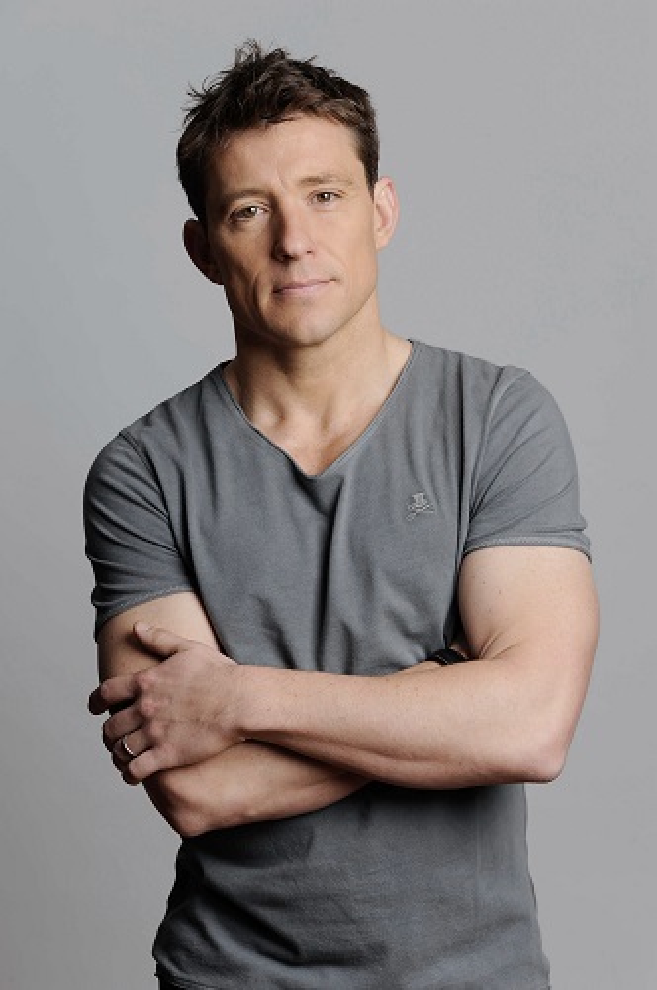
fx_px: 2882
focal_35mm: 105
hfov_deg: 13.0
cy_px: 495
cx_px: 328
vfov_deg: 19.5
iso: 200
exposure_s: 1/60
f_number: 9
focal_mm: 105
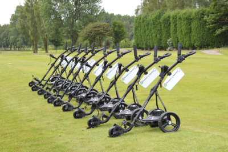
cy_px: 76
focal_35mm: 72
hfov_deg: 28.1
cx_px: 114
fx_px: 456
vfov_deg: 18.9
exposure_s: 1/125
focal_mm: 48
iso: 160
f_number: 8
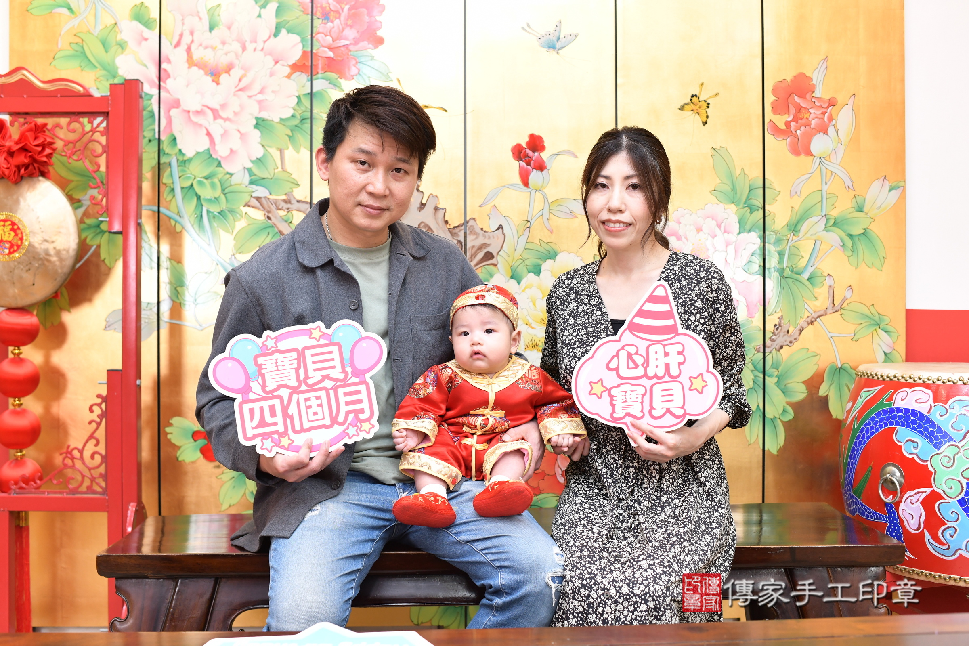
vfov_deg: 37.9
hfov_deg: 54.4
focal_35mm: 35
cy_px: 323
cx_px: 484
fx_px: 942
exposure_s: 1/200
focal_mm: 35
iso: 1000
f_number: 4.5
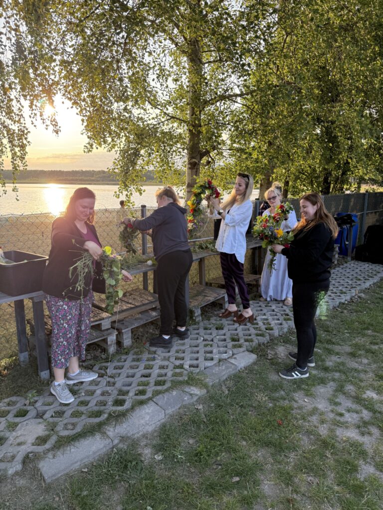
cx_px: 192
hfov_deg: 56.8
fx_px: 354
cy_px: 255
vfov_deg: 71.6
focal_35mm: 24
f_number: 1.78
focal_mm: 6.76
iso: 100
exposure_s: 1/909
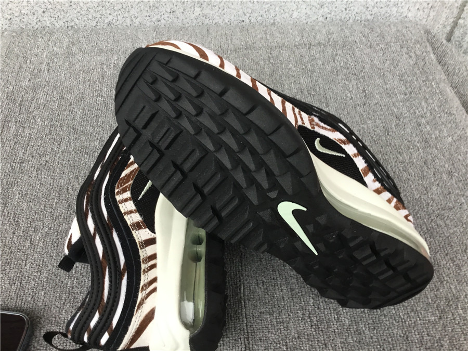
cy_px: 176
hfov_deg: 58.4
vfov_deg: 45.4
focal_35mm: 31
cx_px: 234
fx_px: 419
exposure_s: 1/33
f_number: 2.4
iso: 32
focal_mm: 3.3
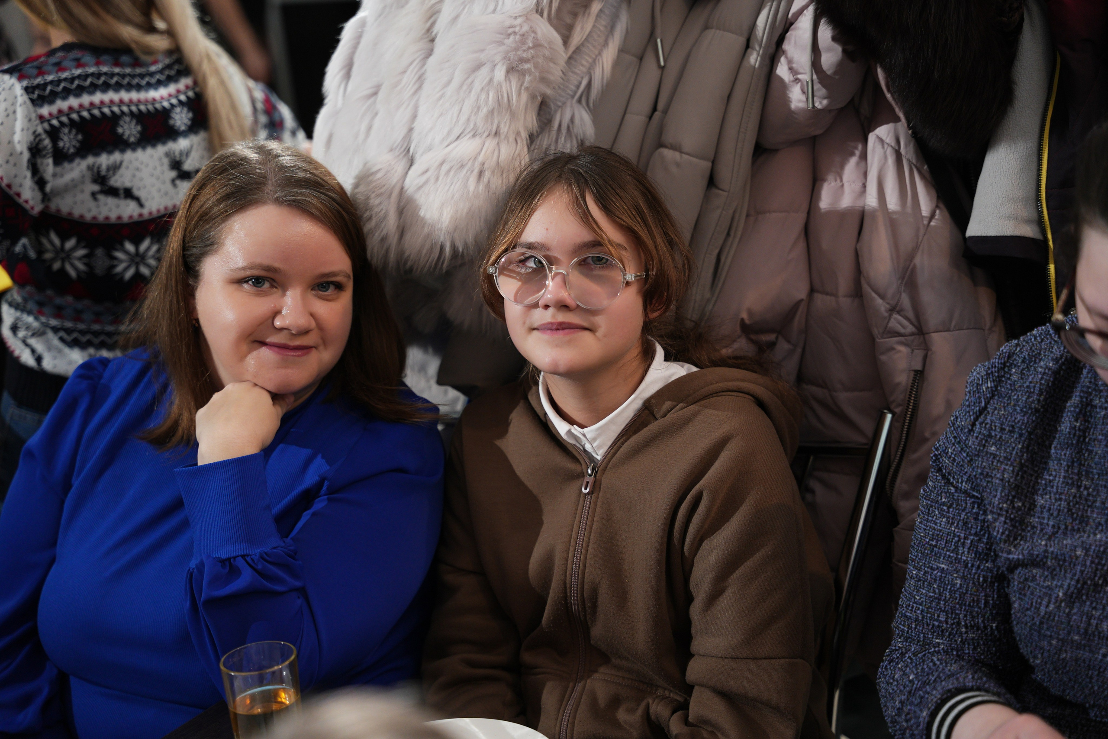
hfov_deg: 28.8
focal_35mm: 70
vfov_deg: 19.5
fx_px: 2154
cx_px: 554
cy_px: 370
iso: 1250
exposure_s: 1/160
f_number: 2.8
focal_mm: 70
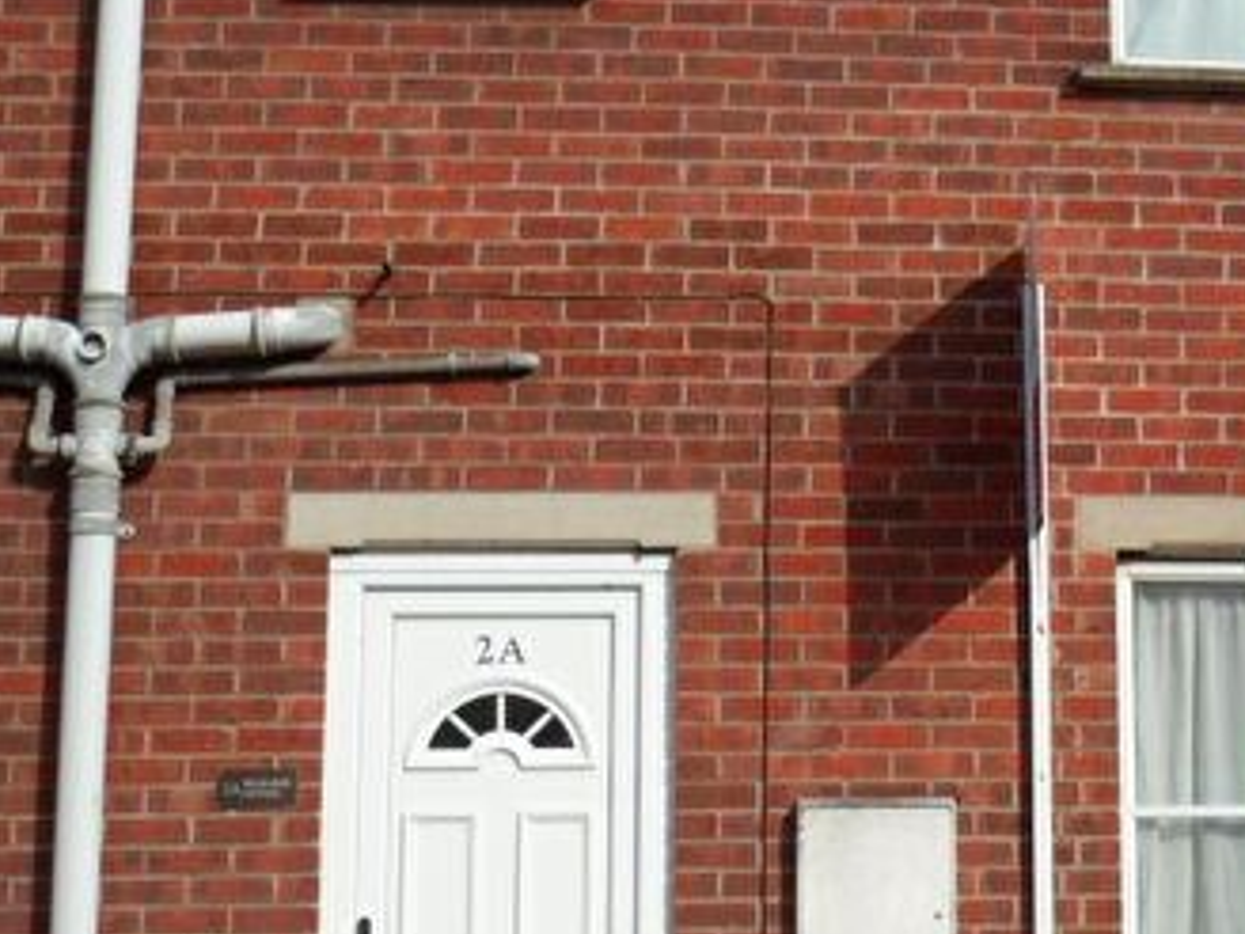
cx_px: 987
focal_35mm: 64
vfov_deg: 22.9
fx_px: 2302
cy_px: 473
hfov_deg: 29.6
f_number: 3.5
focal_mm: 5.7
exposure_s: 1/750
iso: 80
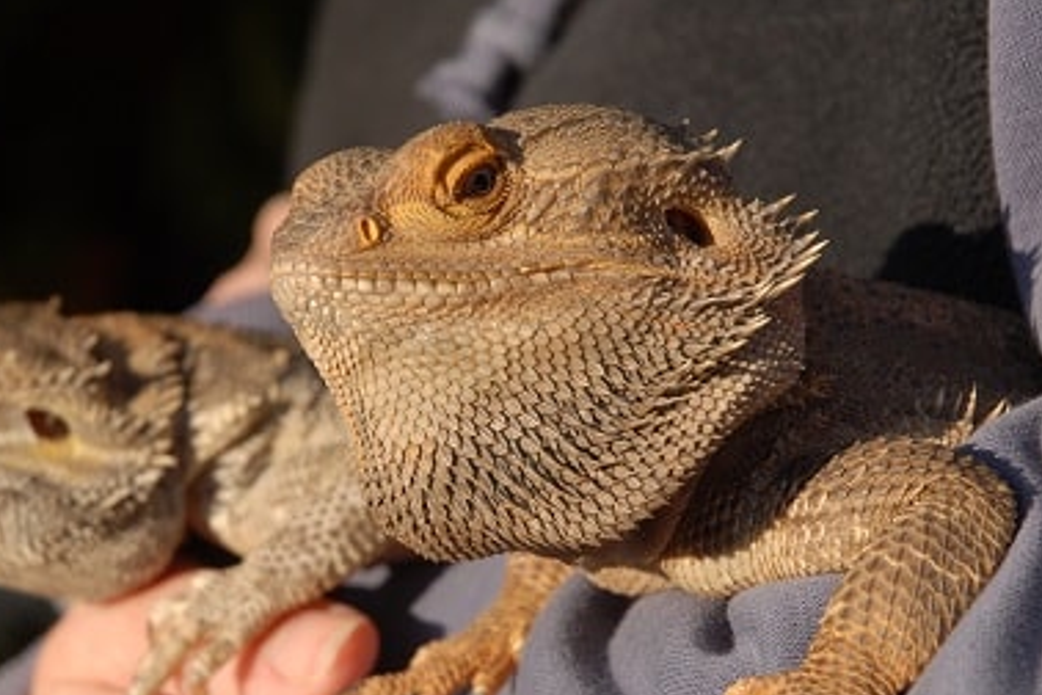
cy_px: 434
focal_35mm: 167
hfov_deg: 12.3
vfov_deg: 8.2
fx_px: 4833
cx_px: 436
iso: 100
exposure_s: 1/160
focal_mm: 70
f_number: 6.3
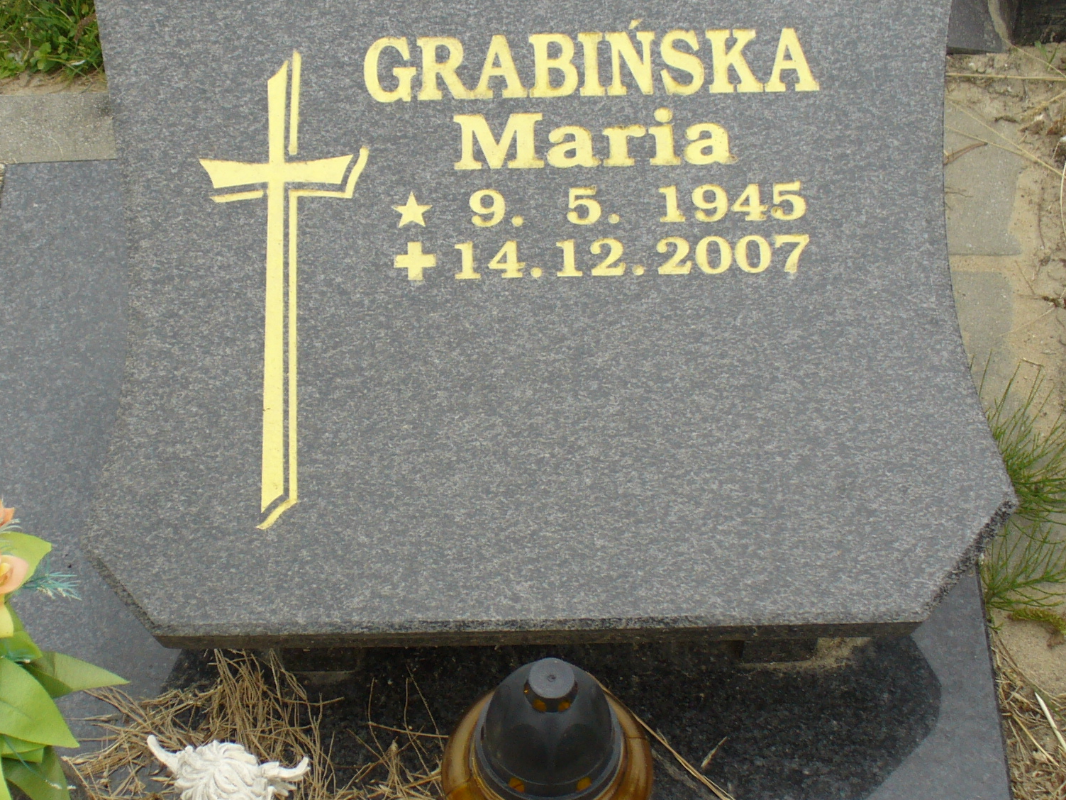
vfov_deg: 23.3
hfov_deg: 30.6
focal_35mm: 63
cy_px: 466
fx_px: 1941
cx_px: 415
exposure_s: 1/250
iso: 80
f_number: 2.8
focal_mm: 6.1
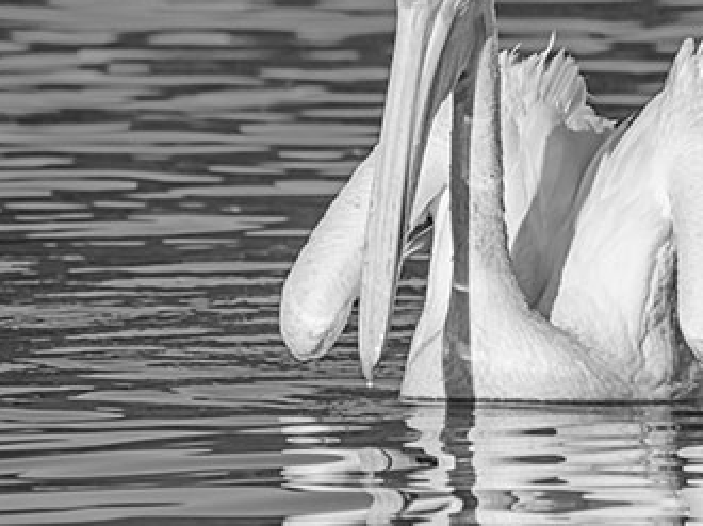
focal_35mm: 1239
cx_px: 354
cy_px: 225
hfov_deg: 1.6
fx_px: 25144
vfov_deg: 1.2
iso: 800
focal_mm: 850
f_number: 12
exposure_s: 1/2500
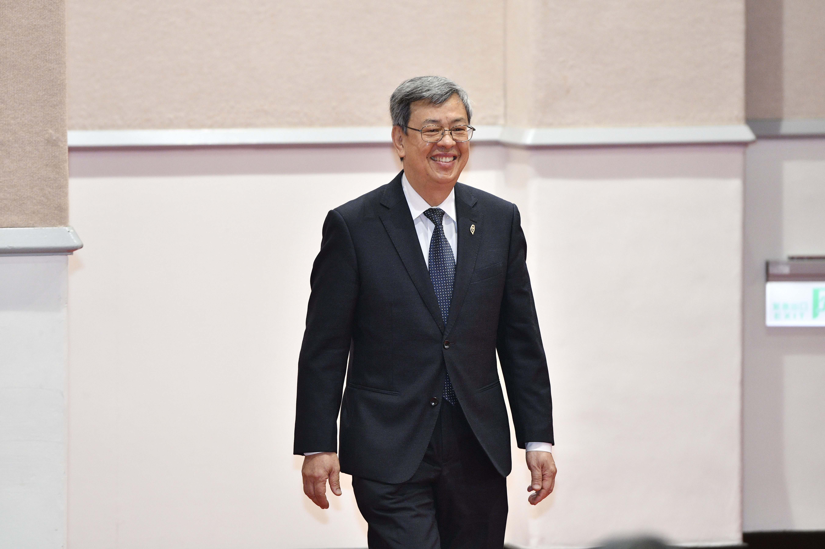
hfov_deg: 6.9
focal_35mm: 300
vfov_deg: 4.6
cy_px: 274
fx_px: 6871
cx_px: 412
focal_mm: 200
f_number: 4
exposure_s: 1/180
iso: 1600
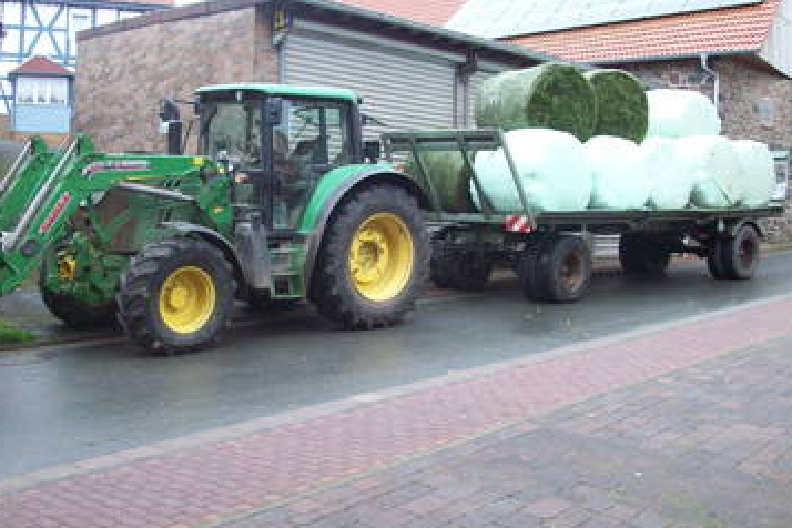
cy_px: 237
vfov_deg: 31.9
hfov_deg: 46.3
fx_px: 924
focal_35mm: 42
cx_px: 359
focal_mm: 6
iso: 160
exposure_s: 1/26.7
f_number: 2.7
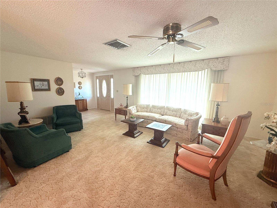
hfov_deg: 102.1
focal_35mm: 14
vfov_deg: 85.7
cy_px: 104
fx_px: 112
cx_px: 138
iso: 160
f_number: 2.2
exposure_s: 1/120
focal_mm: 2.22
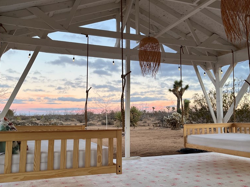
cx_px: 128
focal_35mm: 35
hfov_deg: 52.6
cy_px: 89
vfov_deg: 40.7
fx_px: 253
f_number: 1.6
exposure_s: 1/120
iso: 50
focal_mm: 5.1
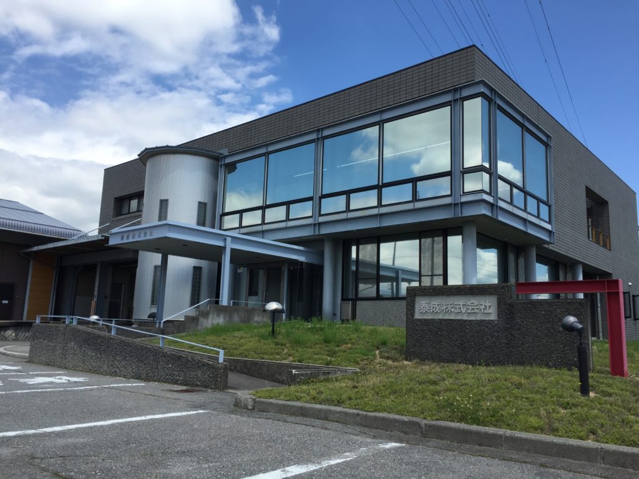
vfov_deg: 48.2
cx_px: 320
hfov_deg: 61.7
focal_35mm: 29
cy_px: 240
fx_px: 535
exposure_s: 1/1883
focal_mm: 4.15
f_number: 2.2
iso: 32
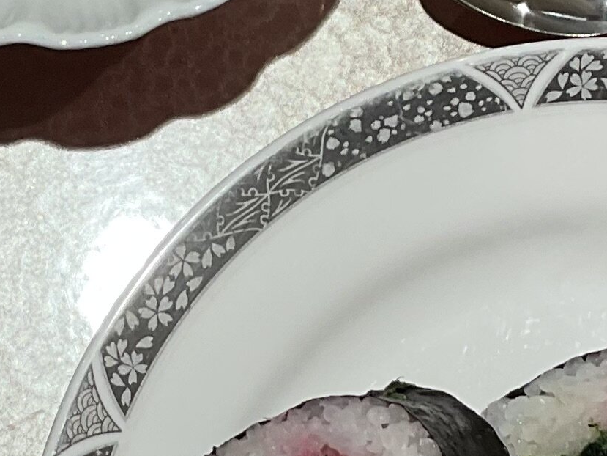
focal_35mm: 141
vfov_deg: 10.5
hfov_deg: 14.0
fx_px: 2473
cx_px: 166
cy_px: 262
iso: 32
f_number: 1.8
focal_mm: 3
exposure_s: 1/50
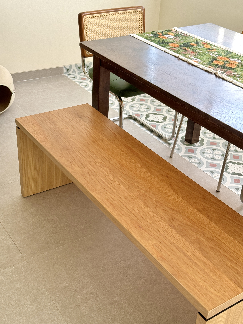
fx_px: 449
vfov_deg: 39.7
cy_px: 162
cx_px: 122
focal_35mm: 48
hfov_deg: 30.3
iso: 100
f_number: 1.78
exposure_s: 1/64
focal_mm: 6.76
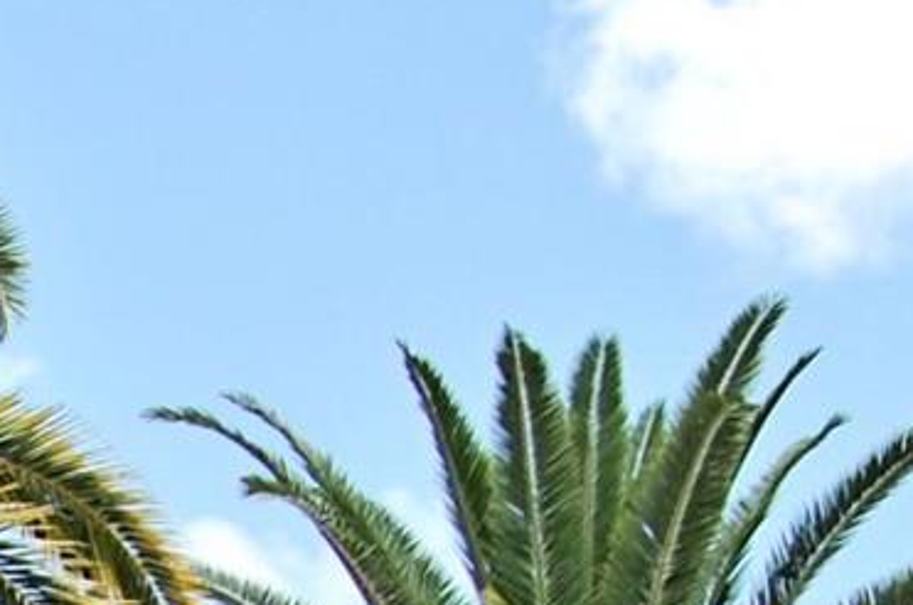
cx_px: -933
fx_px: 5874
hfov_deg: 8.4
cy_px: 1447
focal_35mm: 232
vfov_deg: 5.7
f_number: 9
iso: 200
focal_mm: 28
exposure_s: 1/320
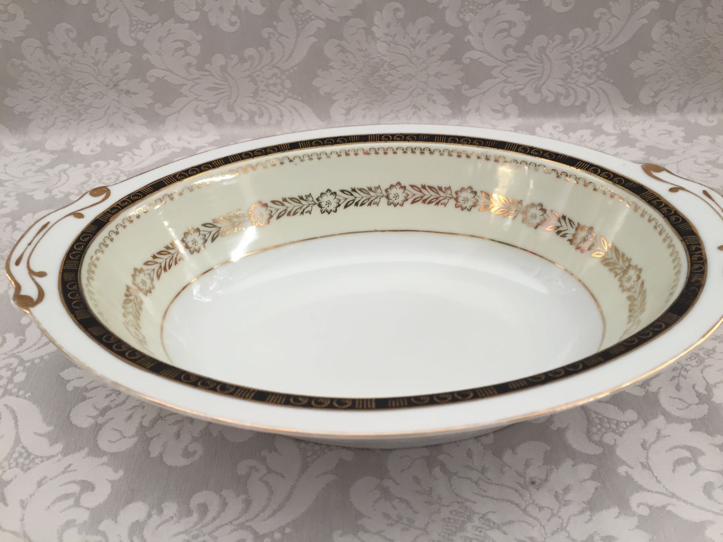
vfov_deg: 48.2
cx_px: 362
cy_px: 271
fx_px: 606
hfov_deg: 61.7
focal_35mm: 29
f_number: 2.2
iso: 40
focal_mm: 4.15
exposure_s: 1/33
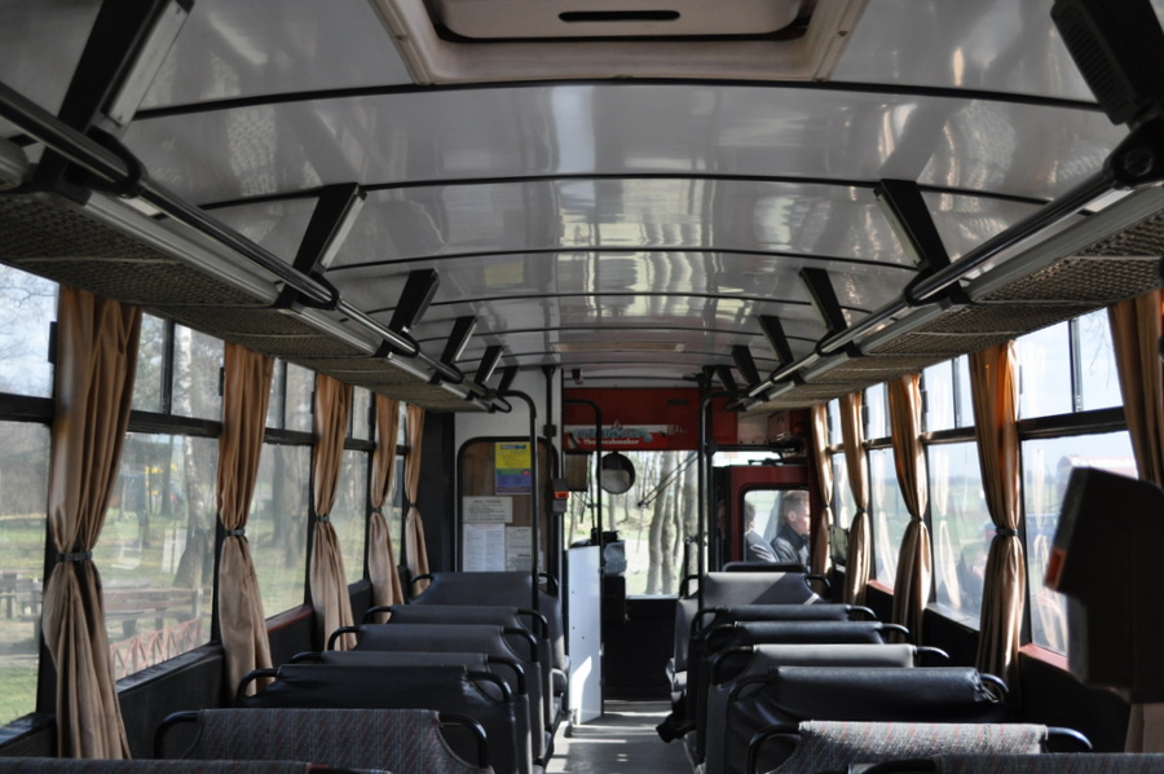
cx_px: 582
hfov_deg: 41.2
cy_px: 387
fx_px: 1550
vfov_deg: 28.0
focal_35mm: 48
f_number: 4.8
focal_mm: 32
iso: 800
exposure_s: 1/1000
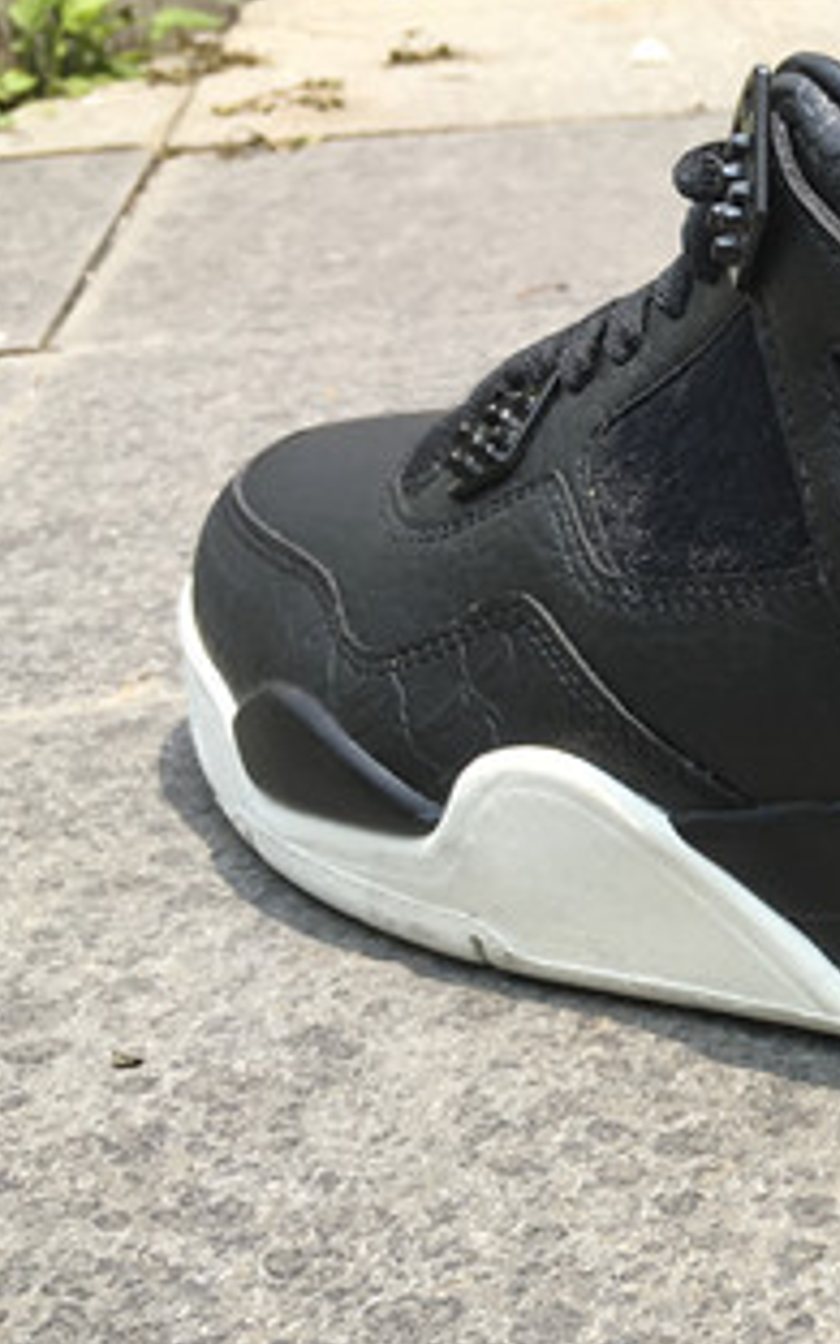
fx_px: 2674
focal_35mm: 73
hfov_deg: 15.7
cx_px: 1422
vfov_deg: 28.0
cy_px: 890
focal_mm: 4.15
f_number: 2.2
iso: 25
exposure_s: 1/553
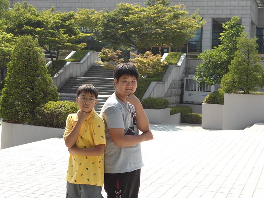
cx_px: 132
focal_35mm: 63
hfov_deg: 30.7
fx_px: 480
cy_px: 99
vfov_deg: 23.3
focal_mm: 11.2
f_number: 4.2
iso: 80
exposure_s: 1/320
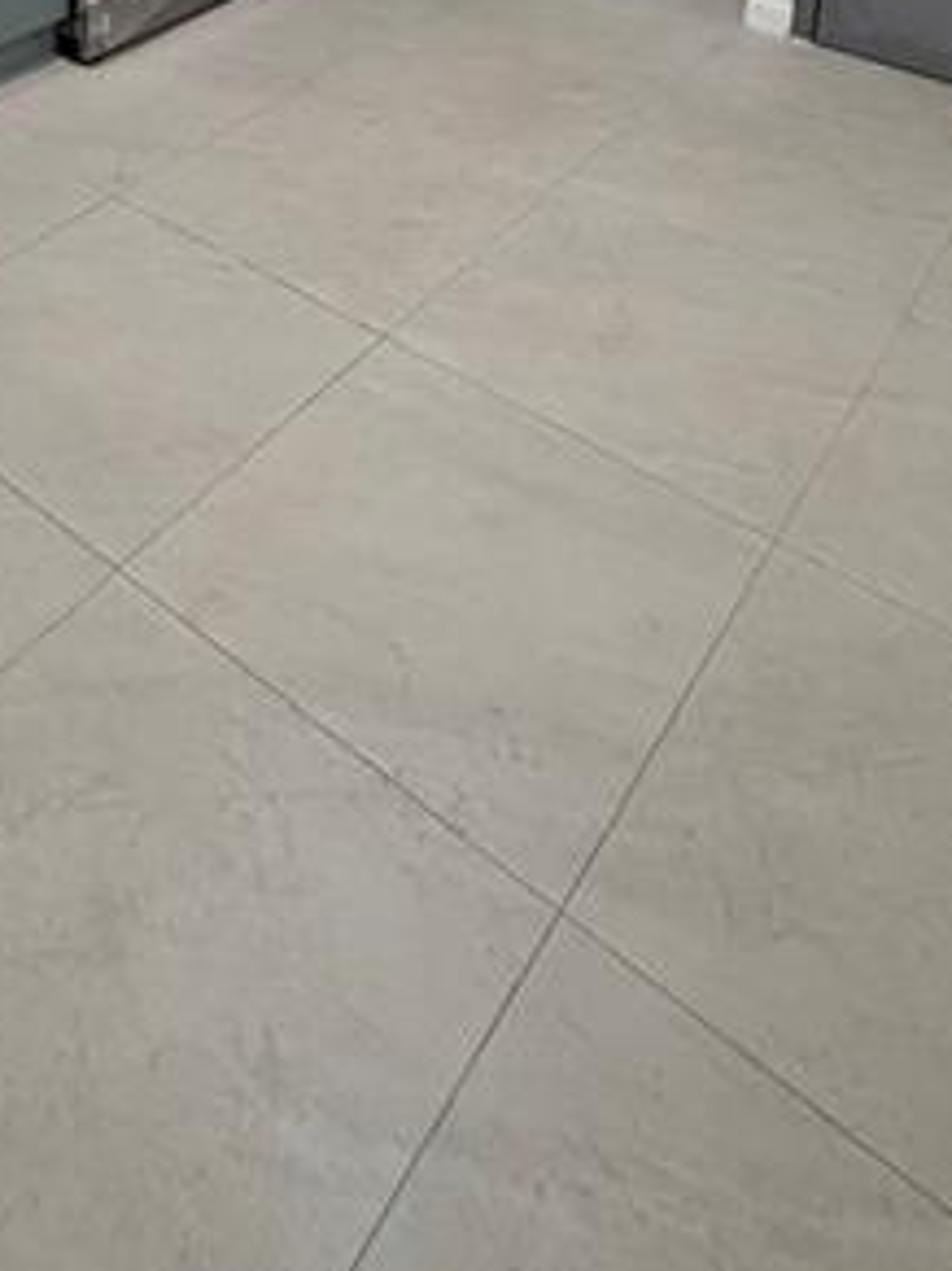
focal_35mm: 37
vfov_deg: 38.9
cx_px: 179
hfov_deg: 37.2
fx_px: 1358
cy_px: -201
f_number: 2.2
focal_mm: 2.22
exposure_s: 1/120
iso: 200
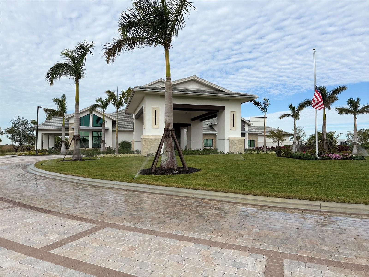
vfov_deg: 56.8
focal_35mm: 24
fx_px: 256
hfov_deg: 71.6
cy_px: 138
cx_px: 184
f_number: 1.78
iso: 80
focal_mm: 6.76
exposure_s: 1/5319
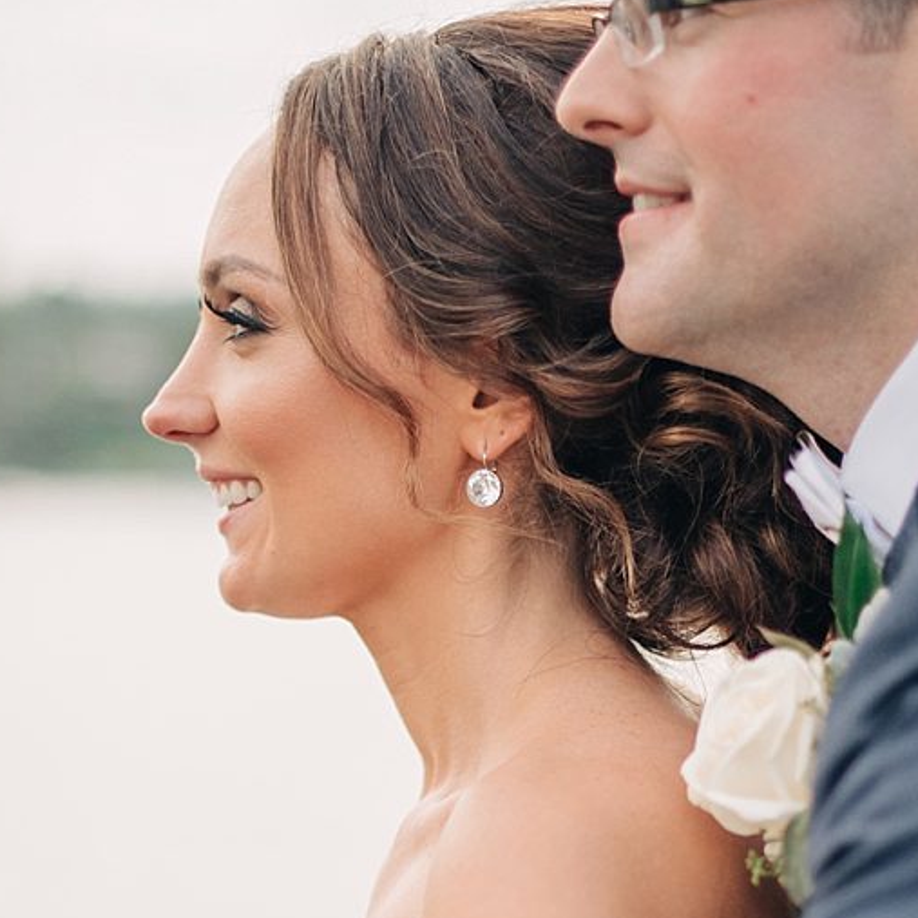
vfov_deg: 14.5
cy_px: 974
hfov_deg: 14.8
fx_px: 3540
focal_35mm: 118
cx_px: 422
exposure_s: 1/3200
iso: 500
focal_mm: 50
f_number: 1.4
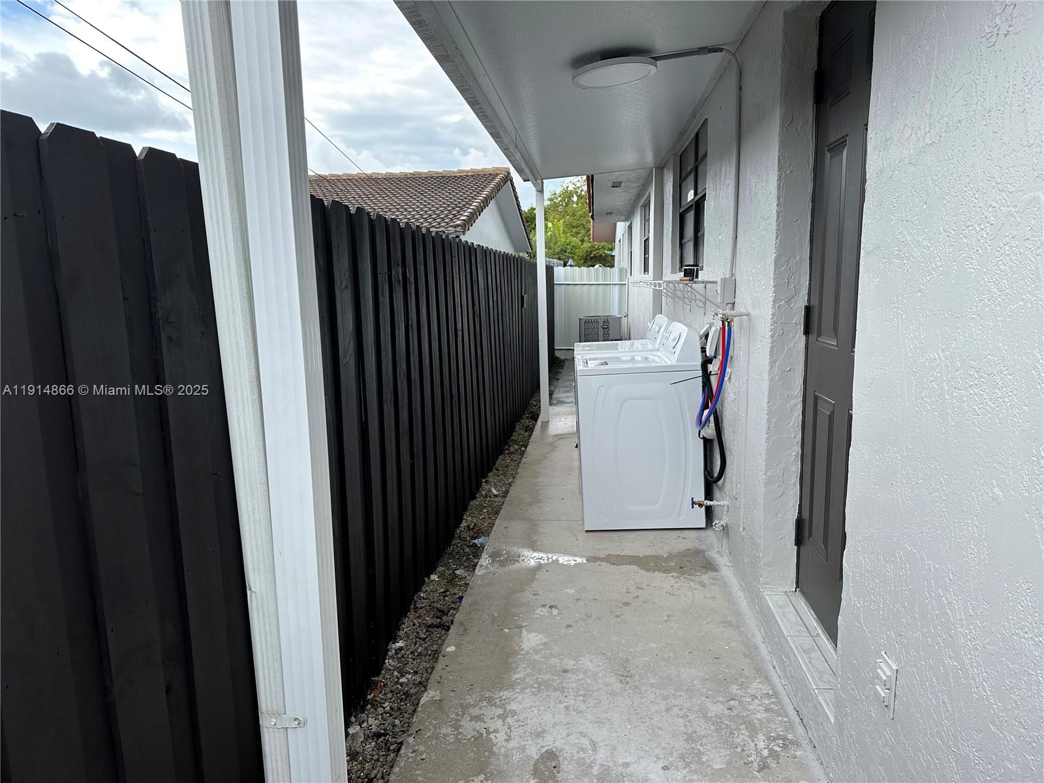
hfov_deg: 71.6
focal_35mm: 24
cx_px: 522
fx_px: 724
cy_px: 392
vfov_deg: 56.8
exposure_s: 1/1157
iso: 80
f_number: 1.78
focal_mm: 6.86
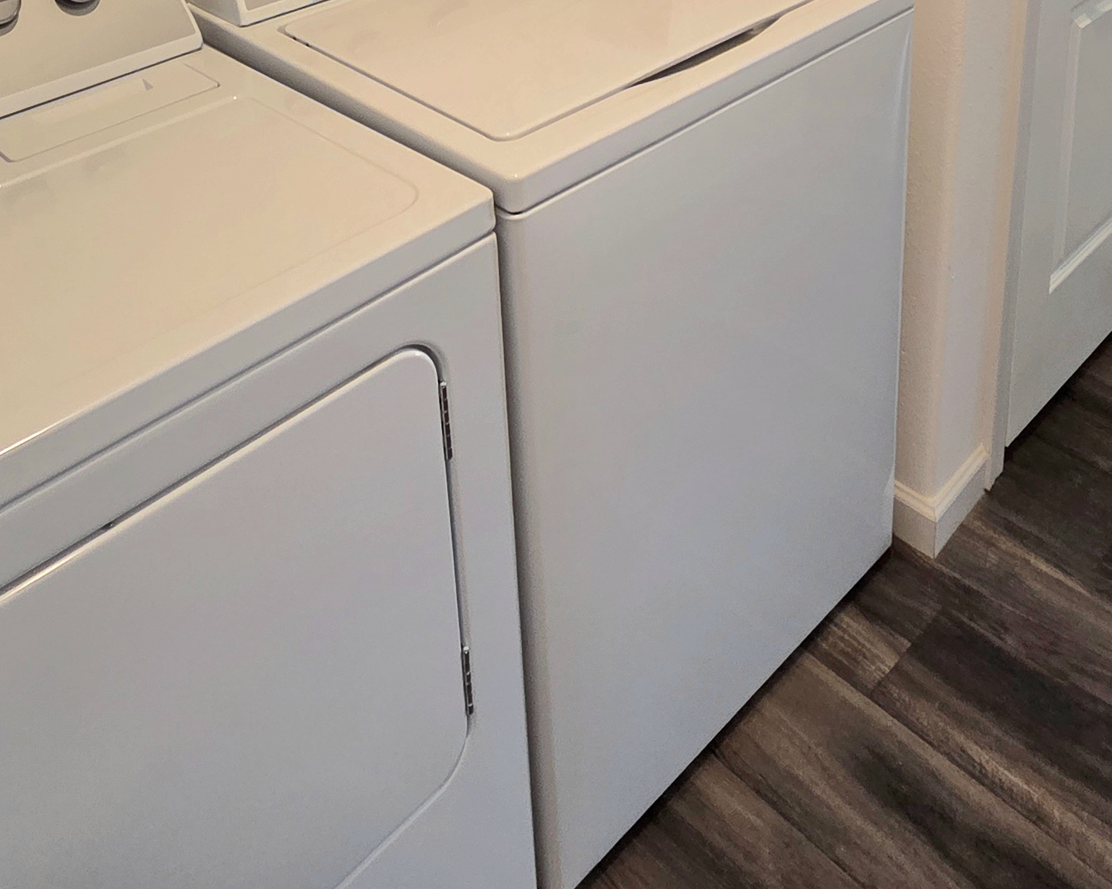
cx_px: 589
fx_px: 1086
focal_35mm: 33
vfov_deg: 36.8
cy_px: -113
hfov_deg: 54.2
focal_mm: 2.2
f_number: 2.2
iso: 200
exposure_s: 1/60.2
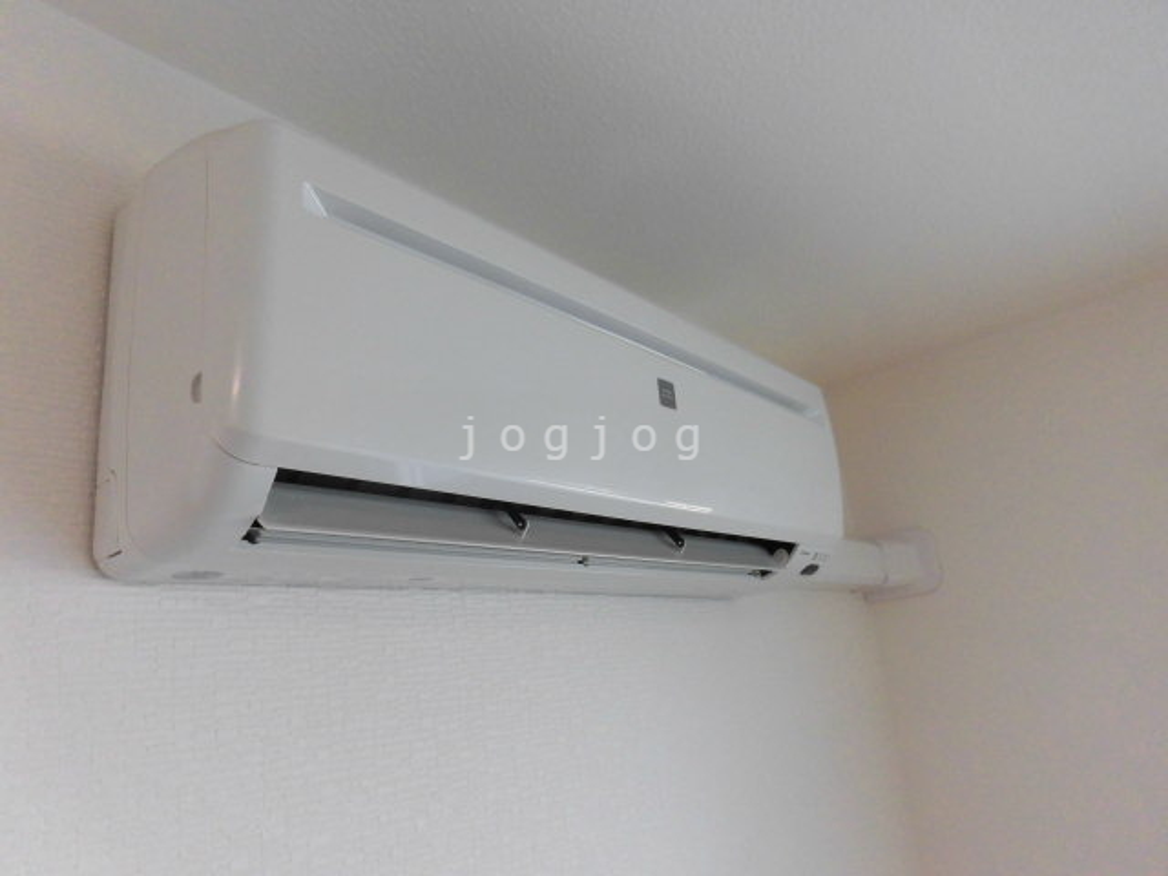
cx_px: 584
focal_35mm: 24
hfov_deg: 71.6
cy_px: 438
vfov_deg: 56.8
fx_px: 810
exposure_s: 1/60
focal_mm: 4.3
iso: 200
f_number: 3.1
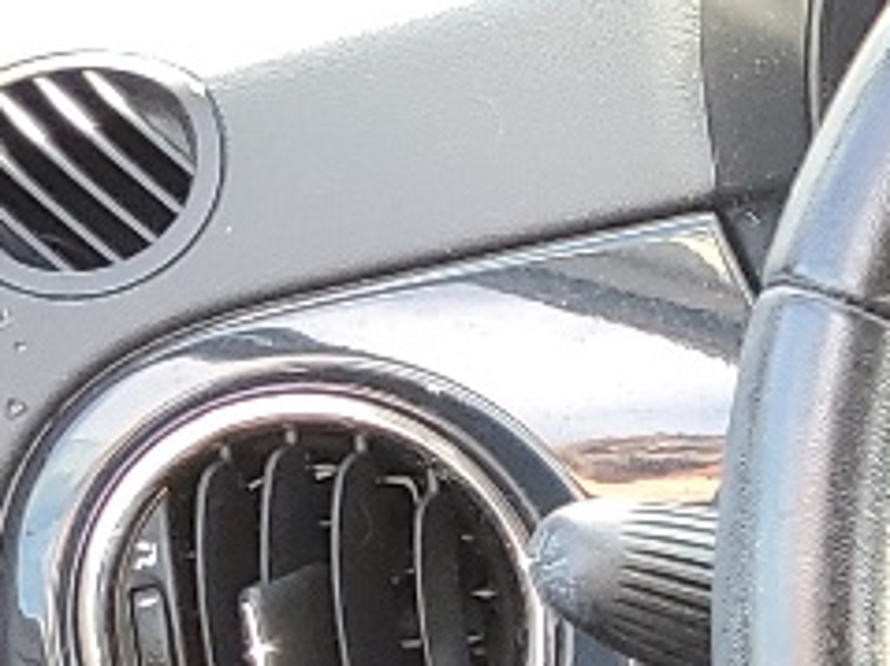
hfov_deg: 10.5
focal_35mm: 174
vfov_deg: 7.9
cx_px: 1750
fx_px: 4471
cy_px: 1559
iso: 52
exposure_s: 1/60.2
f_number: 1.5
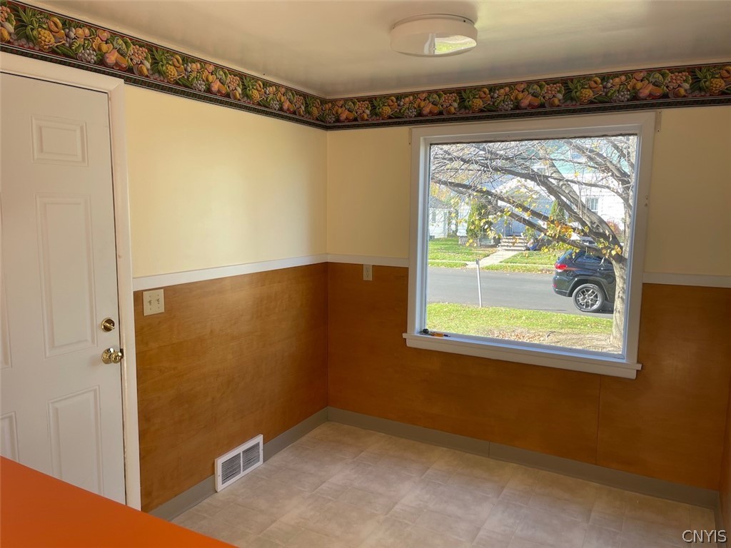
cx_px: 366
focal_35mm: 26
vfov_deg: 53.1
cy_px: 274
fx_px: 549
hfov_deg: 67.3
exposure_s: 1/142
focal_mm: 5.1
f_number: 1.6
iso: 32
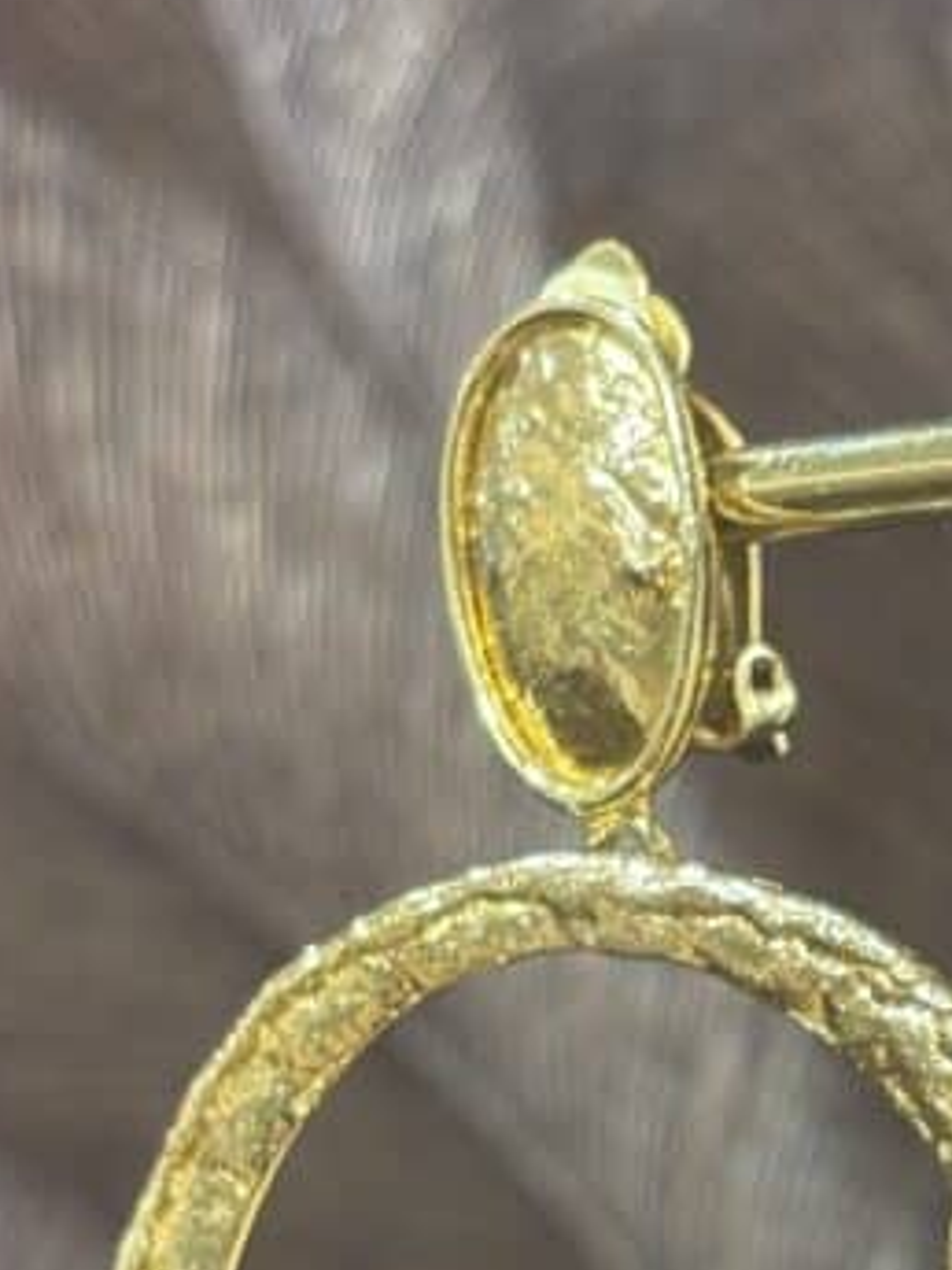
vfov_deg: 12.6
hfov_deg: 9.5
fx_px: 5684
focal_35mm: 155
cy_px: 1240
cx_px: 959
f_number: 1.6
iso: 64
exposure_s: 1/50
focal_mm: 5.96
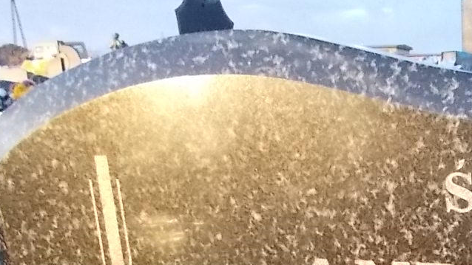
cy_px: 441
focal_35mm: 71
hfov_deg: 27.1
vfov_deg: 15.2
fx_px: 889
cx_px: 530
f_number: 3.2
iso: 400
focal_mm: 4.6
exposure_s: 1/250
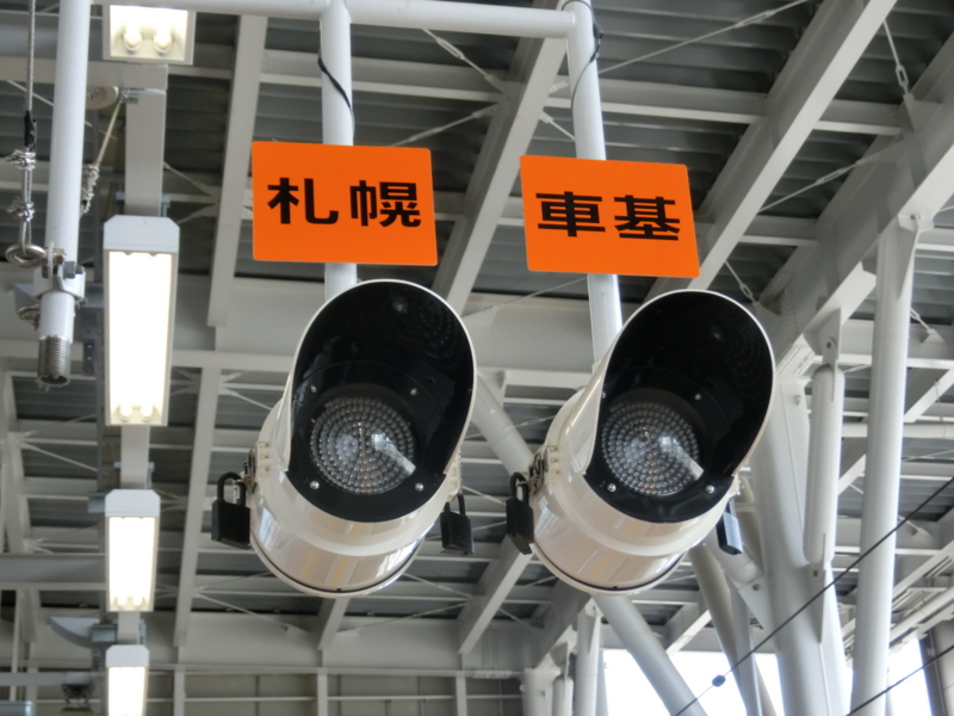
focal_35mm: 63
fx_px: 1736
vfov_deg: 23.3
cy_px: 358
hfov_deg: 30.7
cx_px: 477
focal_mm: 11.17
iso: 160
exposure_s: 1/125
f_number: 4.6
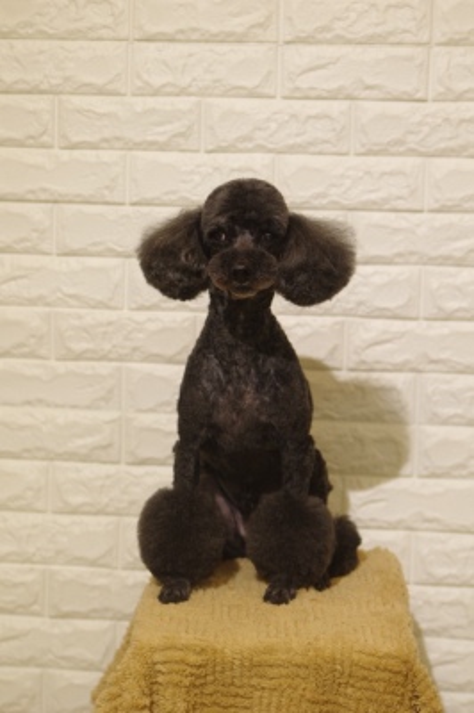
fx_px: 1622
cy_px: 356
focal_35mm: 82
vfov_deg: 24.8
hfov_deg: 16.6
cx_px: 237
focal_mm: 55
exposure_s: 1/125
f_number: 2.8
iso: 500
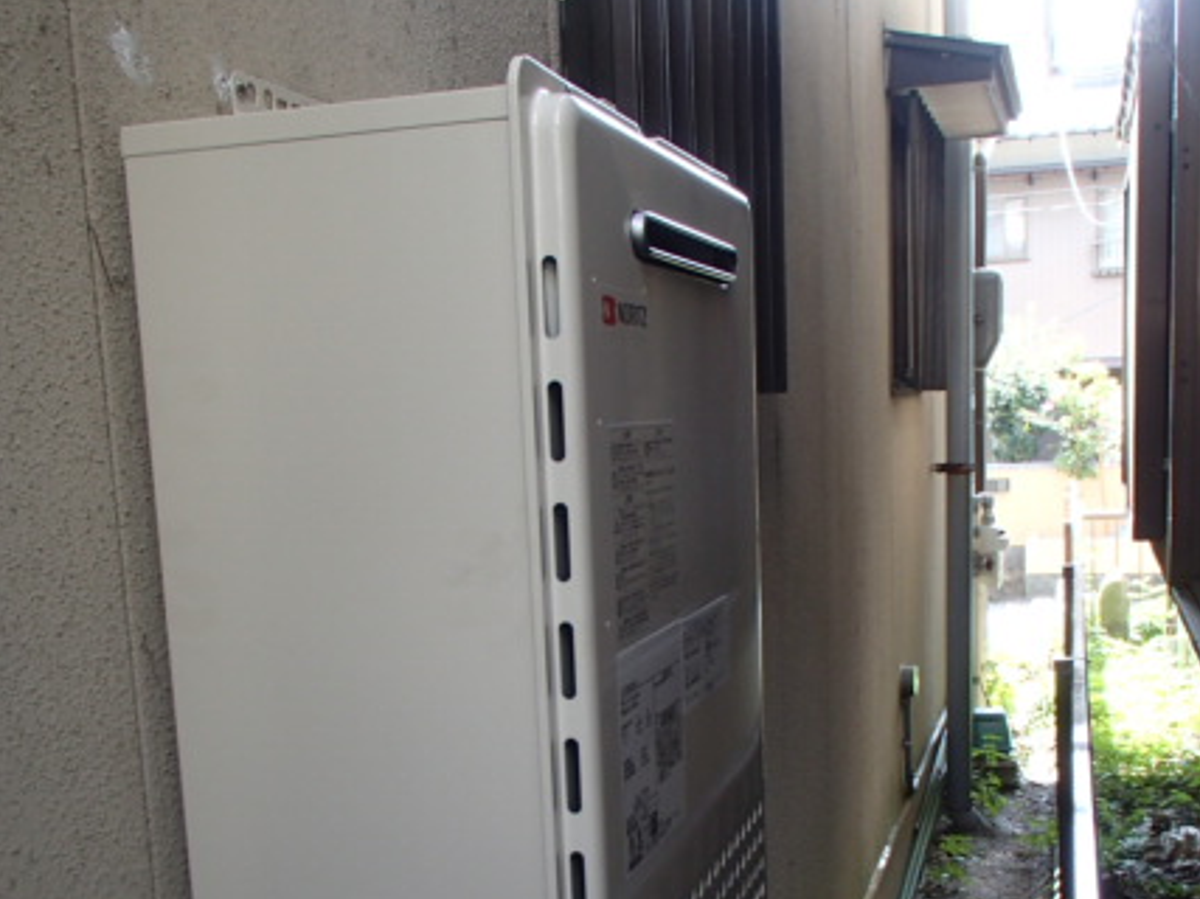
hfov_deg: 44.8
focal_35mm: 42
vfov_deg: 33.7
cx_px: 627
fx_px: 1456
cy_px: 660
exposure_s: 1/60
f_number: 3.9
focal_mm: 5
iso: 125
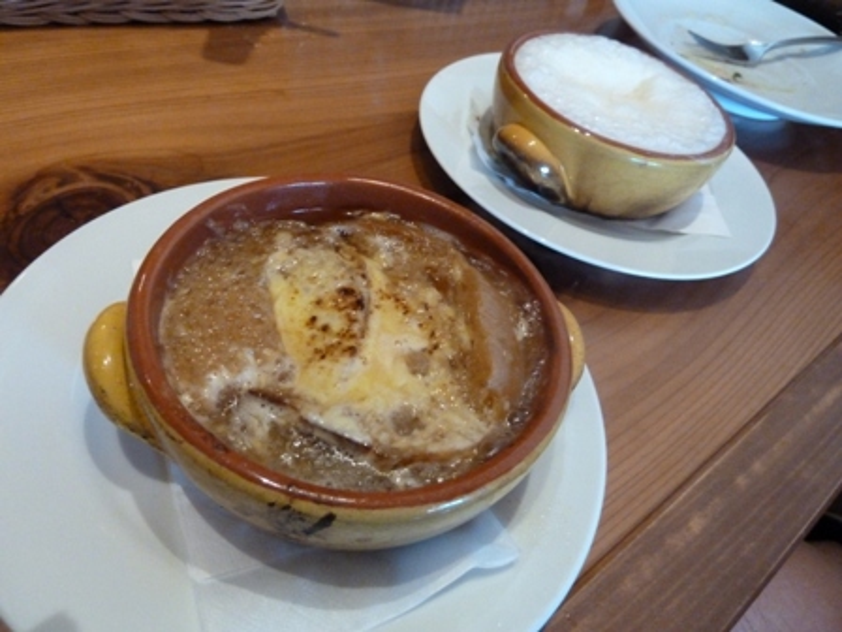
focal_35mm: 25
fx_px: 608
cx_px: 421
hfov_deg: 69.4
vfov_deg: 54.9
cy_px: 316
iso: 800
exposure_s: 1/40
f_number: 3.3
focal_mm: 4.1
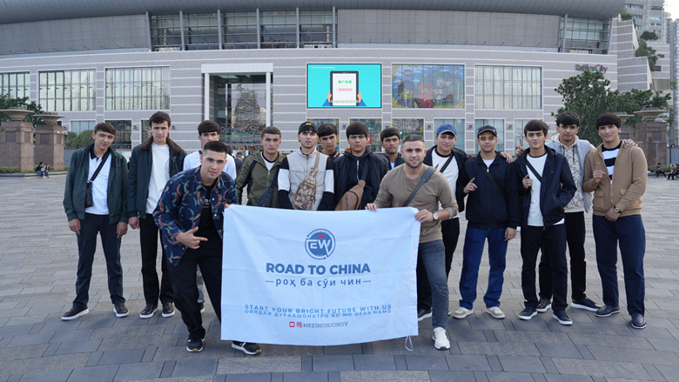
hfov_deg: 66.1
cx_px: 344
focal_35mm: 29
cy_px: 157
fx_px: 522
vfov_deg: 40.1
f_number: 4
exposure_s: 1/250
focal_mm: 27
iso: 100
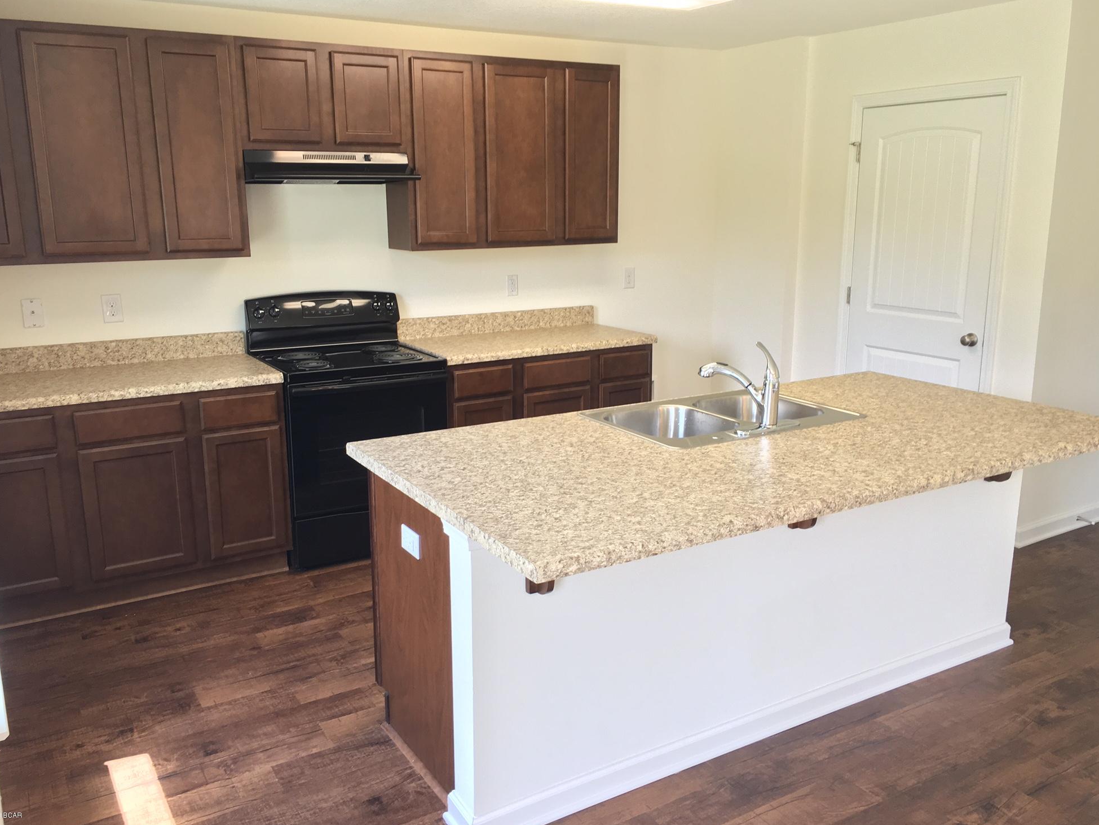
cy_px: 416
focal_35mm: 30
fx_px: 953
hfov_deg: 60.0
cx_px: 545
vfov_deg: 46.8
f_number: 2.2
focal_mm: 4.15
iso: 32
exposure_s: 1/30
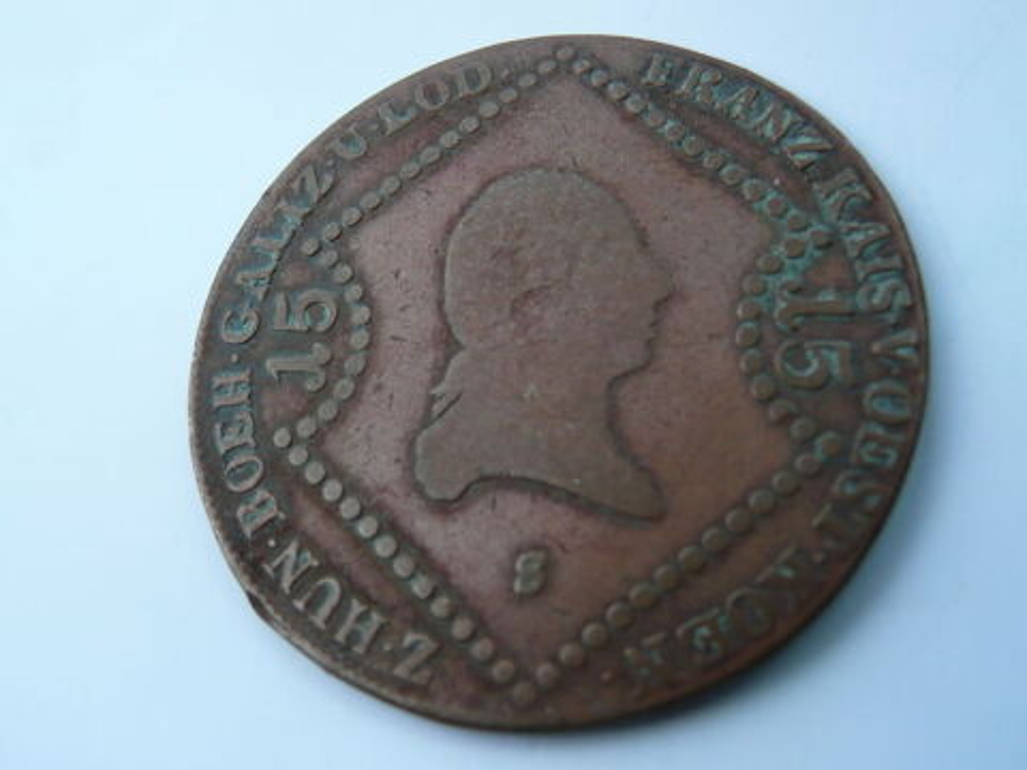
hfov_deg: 51.4
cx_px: 514
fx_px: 1068
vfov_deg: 39.7
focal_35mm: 36
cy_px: 385
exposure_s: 1/160
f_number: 3.4
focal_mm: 4.9
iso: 100
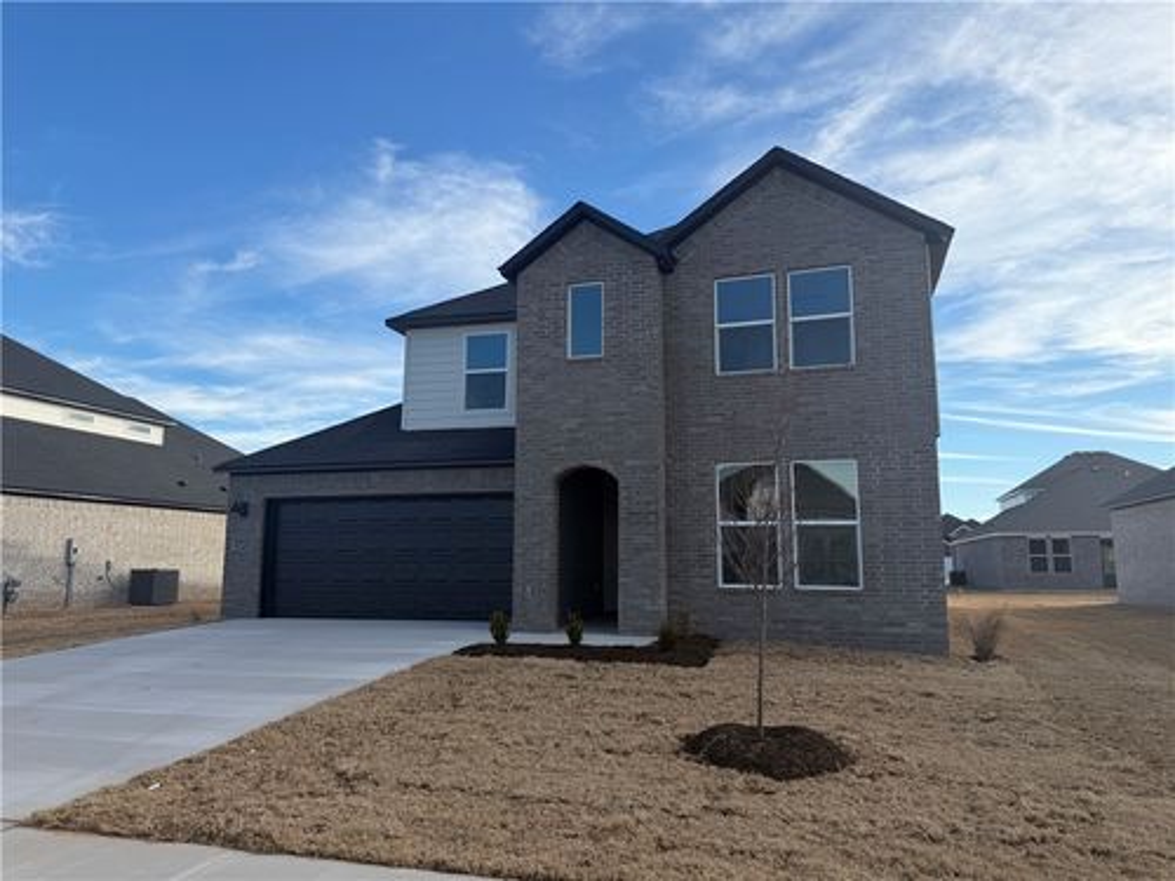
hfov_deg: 71.6
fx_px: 815
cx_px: 588
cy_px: 440
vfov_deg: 56.8
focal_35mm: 24
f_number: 1.78
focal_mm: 6.76
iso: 80
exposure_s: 1/2370
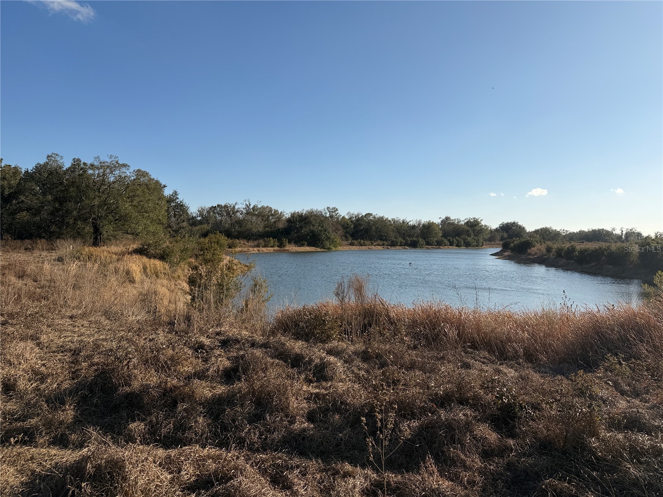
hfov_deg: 71.6
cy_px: 248
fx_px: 460
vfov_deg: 56.8
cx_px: 332
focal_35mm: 24
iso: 80
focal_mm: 6.76
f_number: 1.78
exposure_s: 1/6173
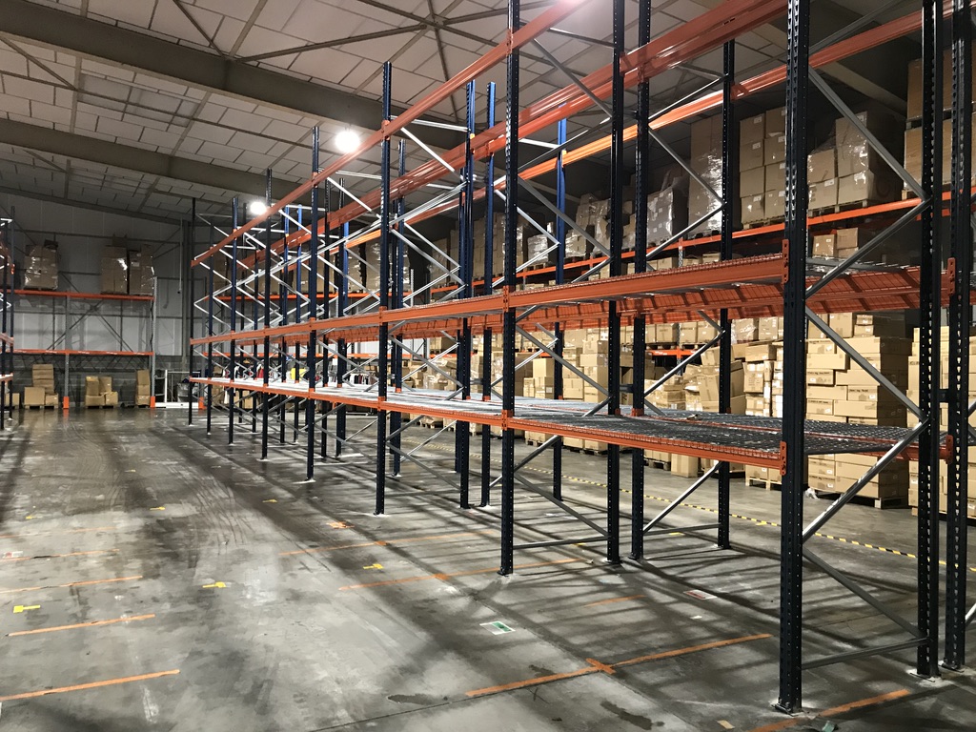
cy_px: 366
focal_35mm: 28
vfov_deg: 49.7
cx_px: 488
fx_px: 789
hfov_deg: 63.4
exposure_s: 1/17
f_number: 1.8
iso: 100
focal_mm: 3.99
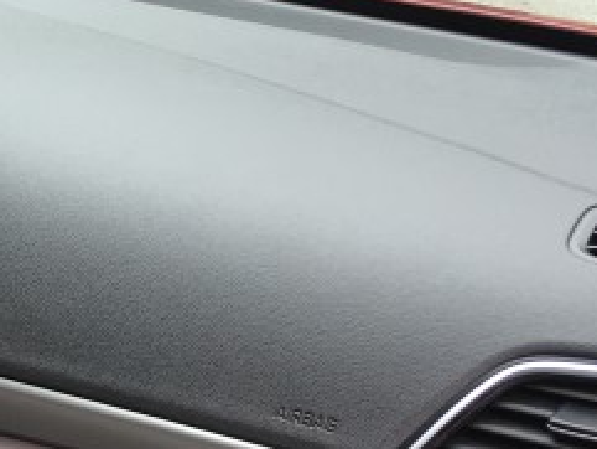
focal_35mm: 123
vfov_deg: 12.0
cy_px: 372
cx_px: -198
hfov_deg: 15.2
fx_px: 2122
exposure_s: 1/142
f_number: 2.2
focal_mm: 4.15
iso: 25
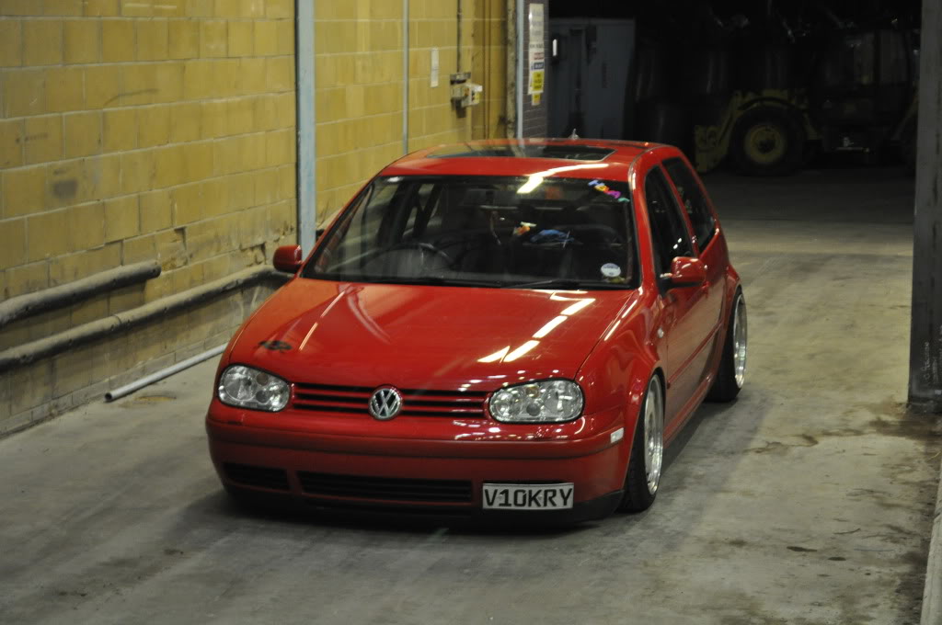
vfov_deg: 16.5
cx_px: 471
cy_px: 312
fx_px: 2156
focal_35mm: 82
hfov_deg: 24.6
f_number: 5.6
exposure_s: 1/20
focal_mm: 55
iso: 1600
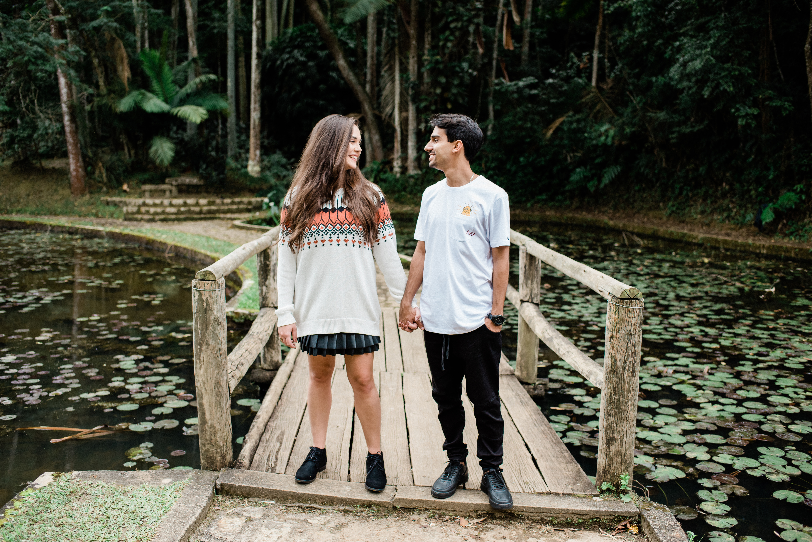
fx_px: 790
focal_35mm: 35
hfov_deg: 54.4
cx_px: 406
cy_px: 271
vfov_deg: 37.9
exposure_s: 1/500
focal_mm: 35
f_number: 2.8
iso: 560
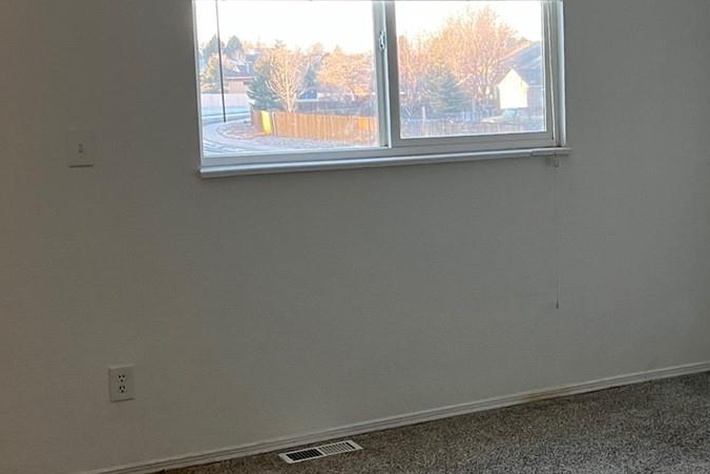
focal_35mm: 64
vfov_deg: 21.2
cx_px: 623
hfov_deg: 30.2
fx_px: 1262
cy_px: 191
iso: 100
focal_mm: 5.1
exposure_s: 1/60
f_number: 1.6
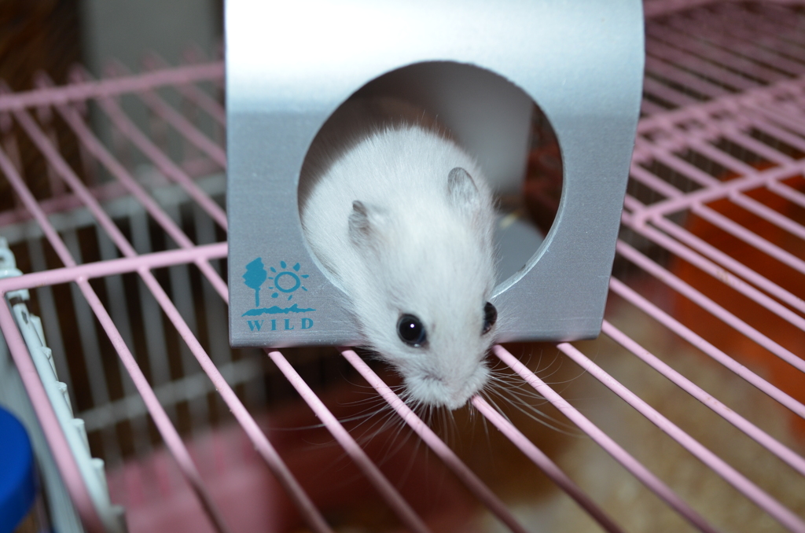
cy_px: 266
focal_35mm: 48
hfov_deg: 41.2
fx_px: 1071
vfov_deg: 27.9
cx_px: 402
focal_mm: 32
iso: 450
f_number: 4.8
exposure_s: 1/60
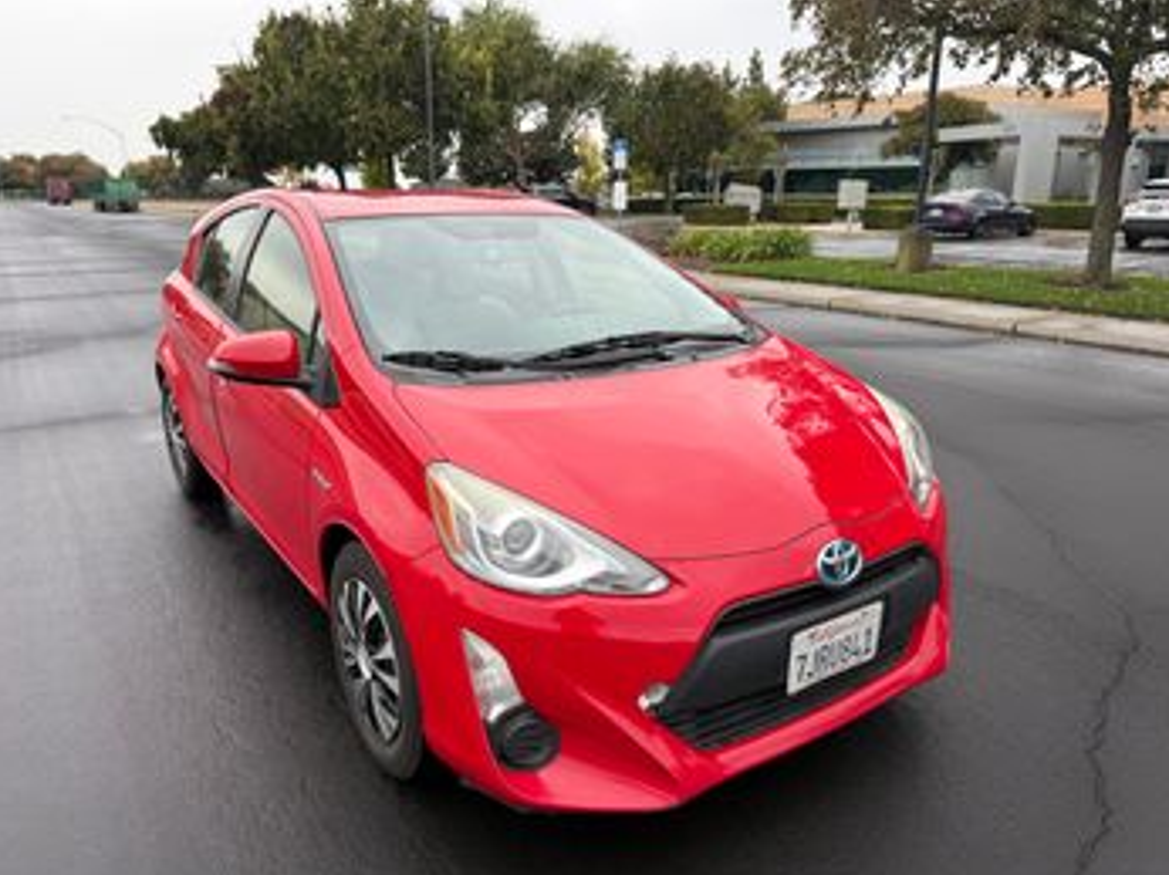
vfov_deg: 54.8
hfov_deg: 69.4
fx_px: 844
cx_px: 574
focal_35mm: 25
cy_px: 449
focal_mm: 6.76
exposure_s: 1/412
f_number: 1.78
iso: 80
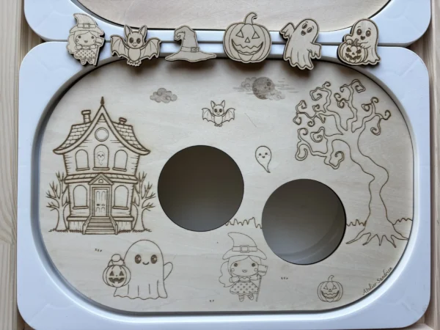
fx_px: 330
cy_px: 165
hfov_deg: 67.3
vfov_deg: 53.1
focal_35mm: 26
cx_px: 220
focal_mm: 5.96
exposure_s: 1/121
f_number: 1.6
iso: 50
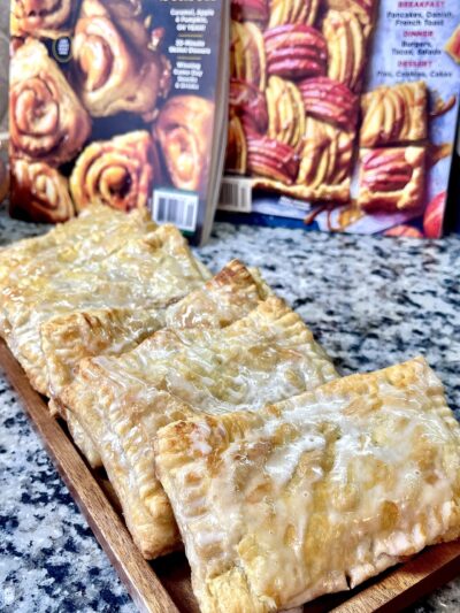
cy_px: 306
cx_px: 230
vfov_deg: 67.3
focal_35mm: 26
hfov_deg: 53.1
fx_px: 460
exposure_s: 1/120
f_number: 1.6
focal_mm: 5.1
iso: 64
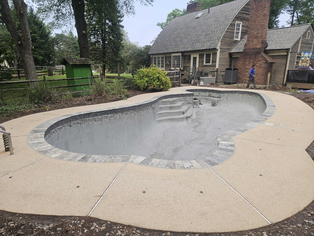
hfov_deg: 73.9
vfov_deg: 58.9
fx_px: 209
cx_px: 157
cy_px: 118
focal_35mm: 23
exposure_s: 1/180
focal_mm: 5.4
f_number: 1.8
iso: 50
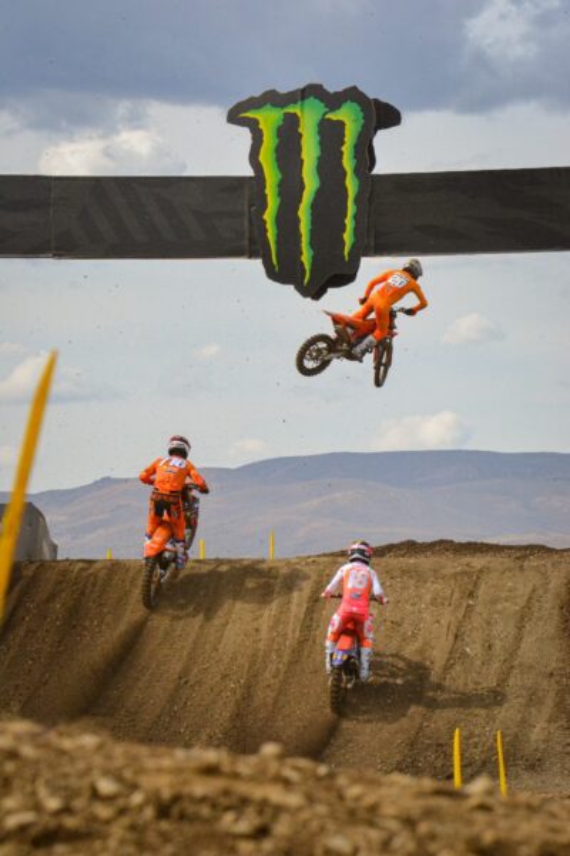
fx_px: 4631
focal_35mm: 195
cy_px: 428
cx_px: 285
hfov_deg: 7.0
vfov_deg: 10.5
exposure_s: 1/3200
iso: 1600
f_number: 10
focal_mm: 130
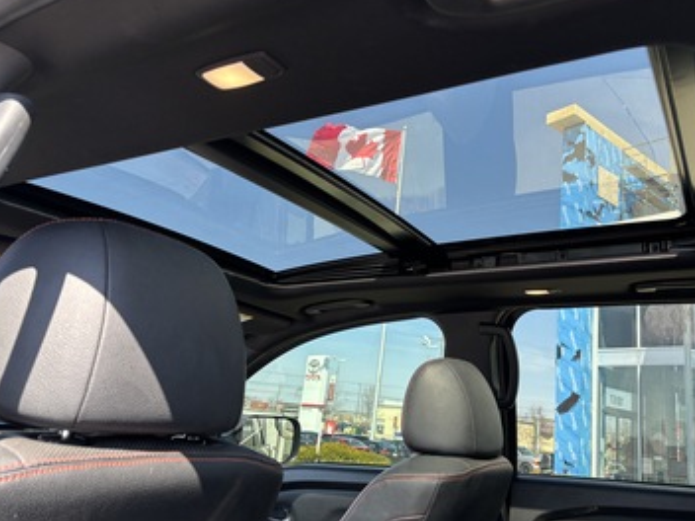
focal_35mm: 31
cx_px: 405
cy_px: 252
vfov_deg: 45.4
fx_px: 622
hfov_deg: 58.0
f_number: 1.6
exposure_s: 1/358
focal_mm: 5.96
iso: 50
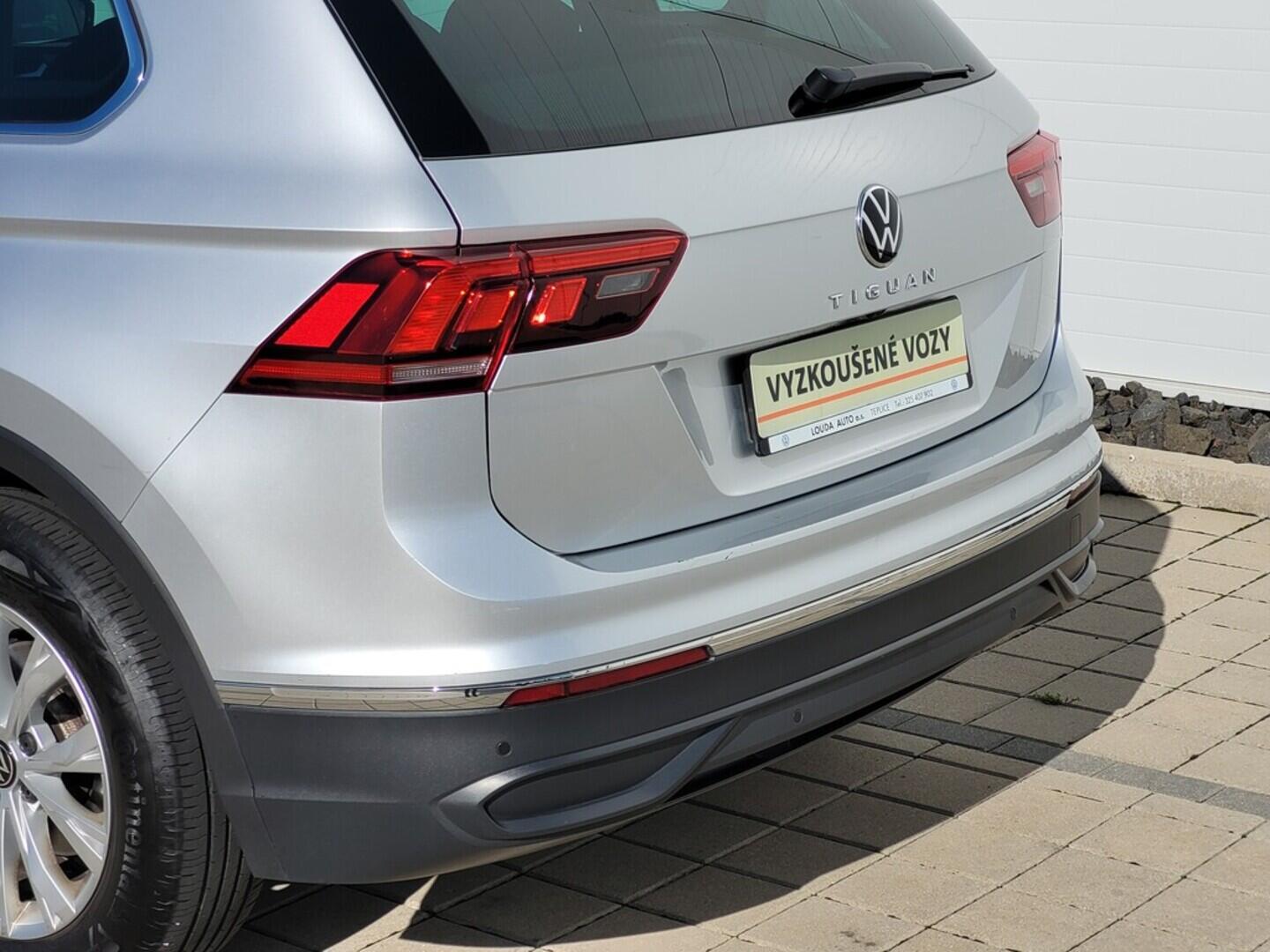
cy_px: 476
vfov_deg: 19.4
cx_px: 635
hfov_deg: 25.7
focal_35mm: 76
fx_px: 2788
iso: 25
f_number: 2.4
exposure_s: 1/1775
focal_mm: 7.12
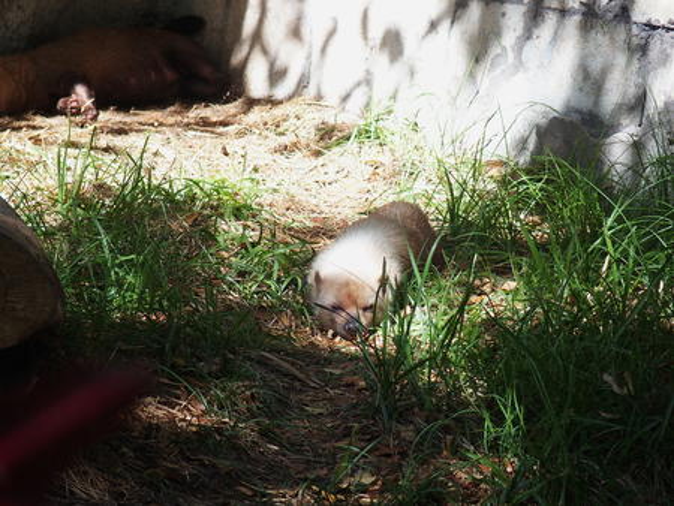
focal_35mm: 300
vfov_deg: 5.0
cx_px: 337
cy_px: 253
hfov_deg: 6.6
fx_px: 5844
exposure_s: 1/320
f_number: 2.8
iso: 100
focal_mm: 64.3
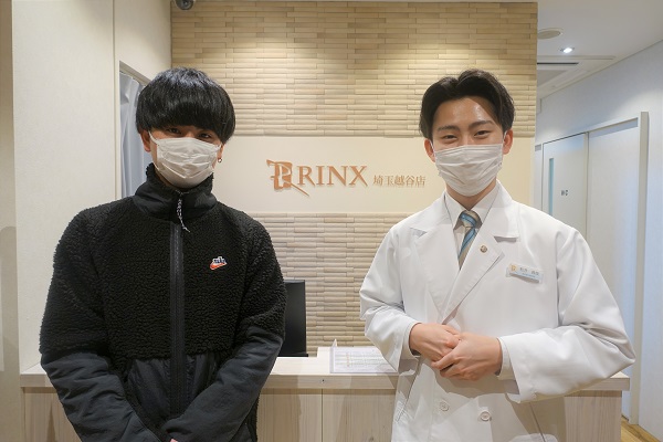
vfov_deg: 53.1
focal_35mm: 24
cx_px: 332
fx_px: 442
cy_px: 221
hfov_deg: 73.7
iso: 125
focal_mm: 8.8
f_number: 2.5
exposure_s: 1/30
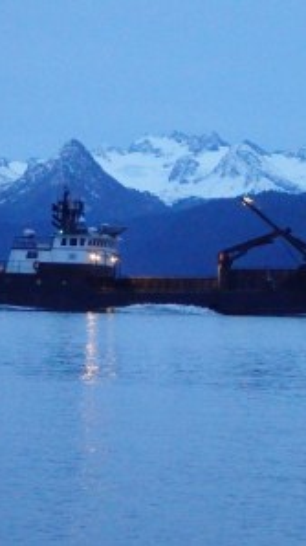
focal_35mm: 205
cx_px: 233
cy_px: 273
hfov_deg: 5.9
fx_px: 2965
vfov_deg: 10.5
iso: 3200
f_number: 5.9
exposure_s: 1/60
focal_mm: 25
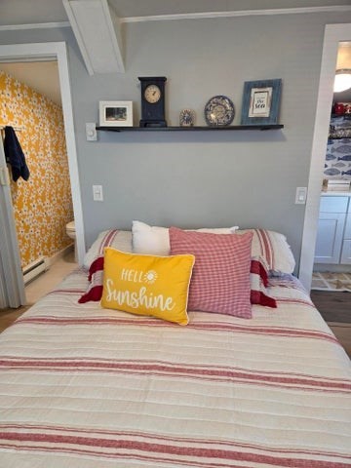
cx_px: 176
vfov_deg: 73.9
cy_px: 234
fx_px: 311
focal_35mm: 23
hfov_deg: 58.9
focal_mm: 5.4
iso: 200
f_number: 1.8
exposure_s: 1/120
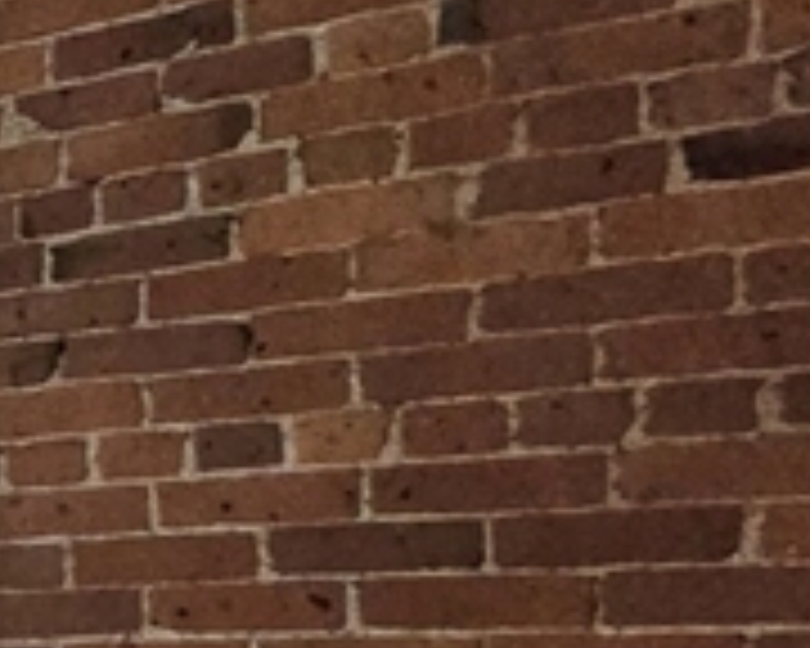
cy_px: 652
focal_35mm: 72
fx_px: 1726
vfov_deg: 20.6
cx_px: -1228
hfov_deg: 14.3
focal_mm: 2.2
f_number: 2.2
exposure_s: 1/60.2
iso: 800
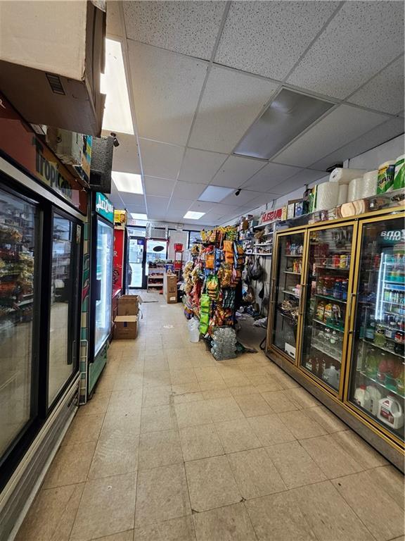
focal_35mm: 13
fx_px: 203
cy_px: 270
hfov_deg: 89.9
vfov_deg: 106.2
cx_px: 202
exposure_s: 1/60
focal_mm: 1.74
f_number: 2.2
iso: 160
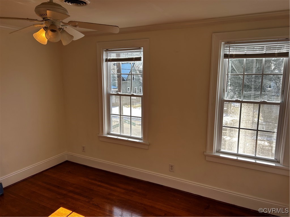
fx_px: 218
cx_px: 145
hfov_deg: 67.3
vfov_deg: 53.1
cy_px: 108
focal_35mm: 26
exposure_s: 1/718
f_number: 1.5
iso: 50
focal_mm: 5.7
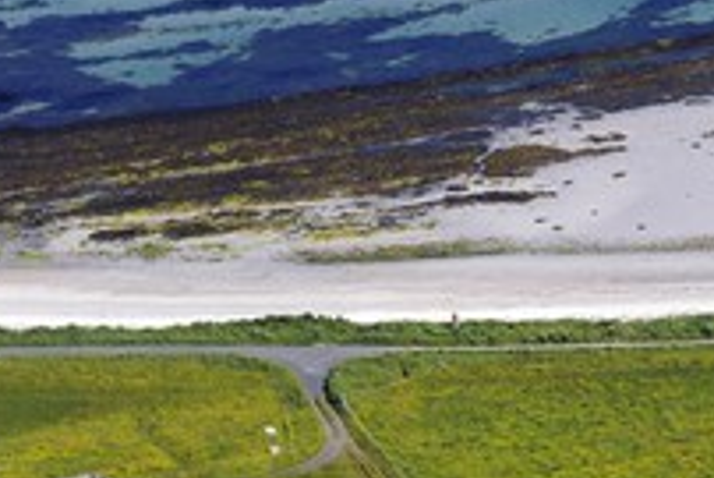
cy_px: 244
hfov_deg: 5.0
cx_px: 410
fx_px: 8236
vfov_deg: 3.3
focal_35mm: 415
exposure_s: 1/800
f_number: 9
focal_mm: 200
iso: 400
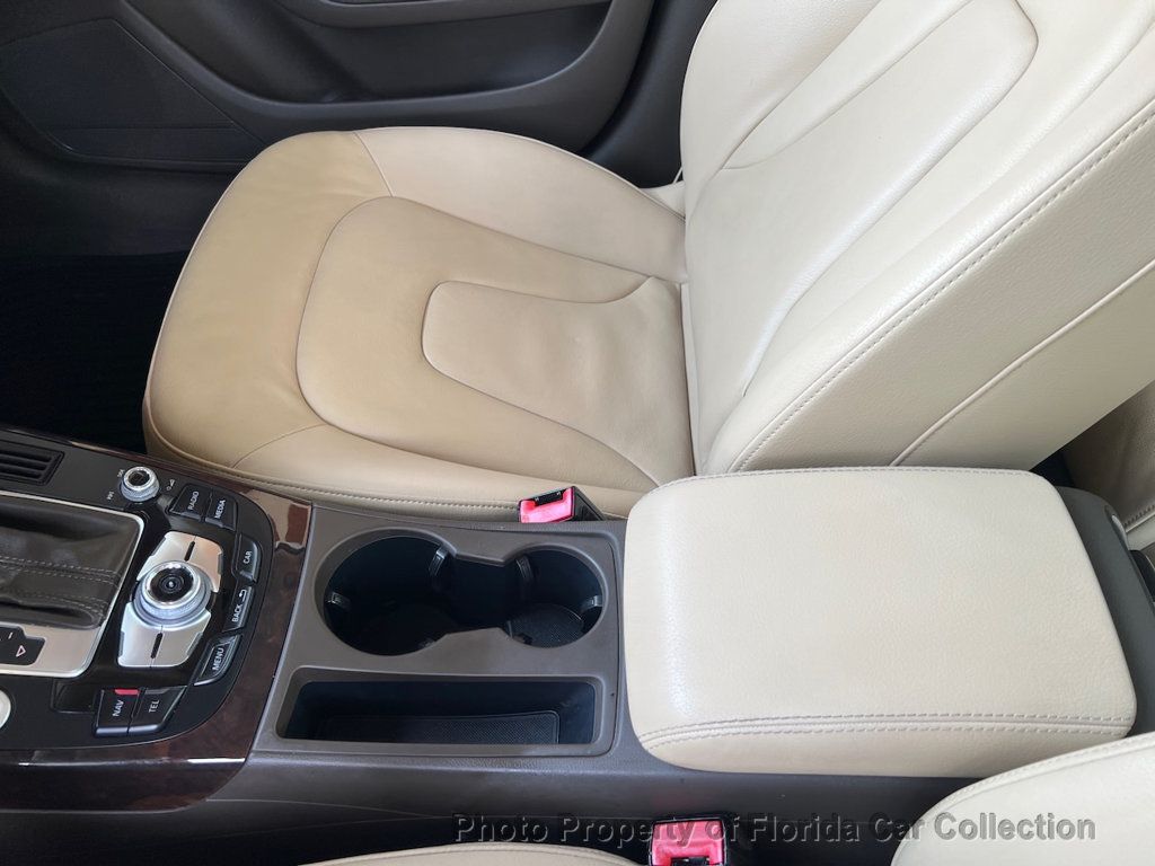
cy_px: 433
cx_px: 578
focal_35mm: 26
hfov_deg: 67.3
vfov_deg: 53.1
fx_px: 868
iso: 40
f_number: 1.5
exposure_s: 1/121
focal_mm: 5.7
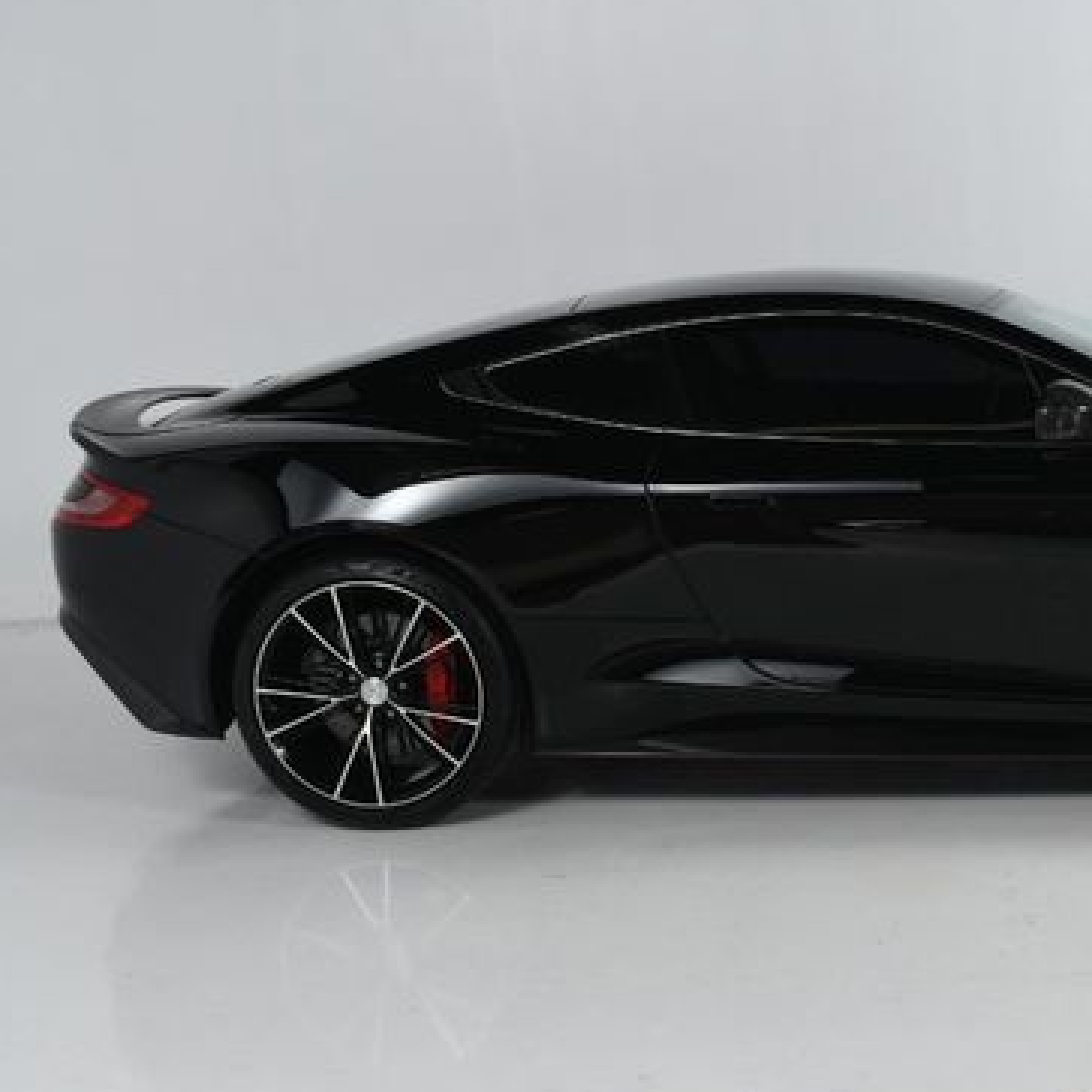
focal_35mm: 54
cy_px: 627
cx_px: 951
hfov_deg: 30.5
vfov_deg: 31.6
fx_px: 1927
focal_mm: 18
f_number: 11
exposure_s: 1/160
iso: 100
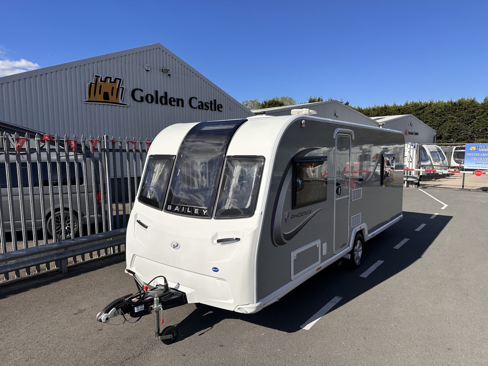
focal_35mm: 24
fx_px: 338
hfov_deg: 71.6
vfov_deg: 56.8
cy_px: 183
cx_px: 244
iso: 80
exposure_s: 1/5848
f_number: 1.78
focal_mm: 6.86
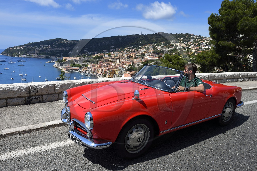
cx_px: 128
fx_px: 171
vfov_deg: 53.1
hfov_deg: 73.8
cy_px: 86
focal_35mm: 24
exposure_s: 1/320
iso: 200
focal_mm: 24
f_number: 11
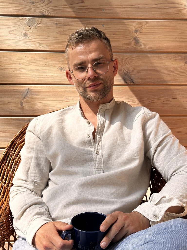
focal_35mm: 48
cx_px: 94
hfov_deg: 30.3
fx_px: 346
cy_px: 125
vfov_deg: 39.7
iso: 64
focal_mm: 6.86
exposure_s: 1/358
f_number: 1.78
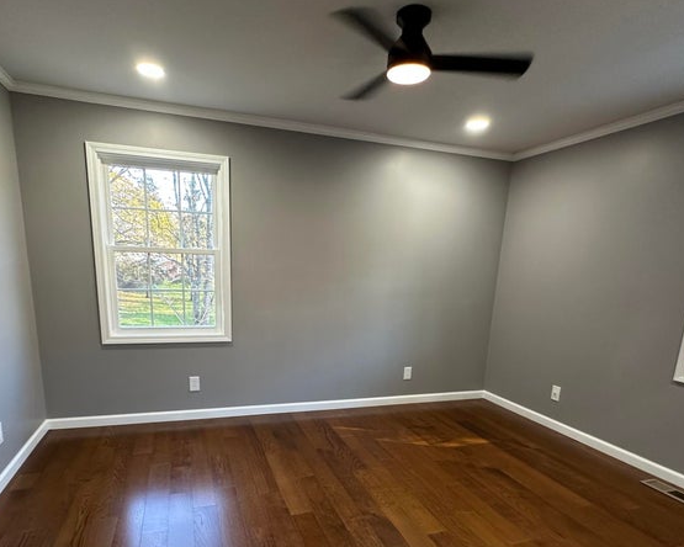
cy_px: 360
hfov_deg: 77.5
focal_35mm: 21
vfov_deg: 64.0
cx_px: 317
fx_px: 425
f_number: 2.2
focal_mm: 2.22
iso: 200
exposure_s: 1/60
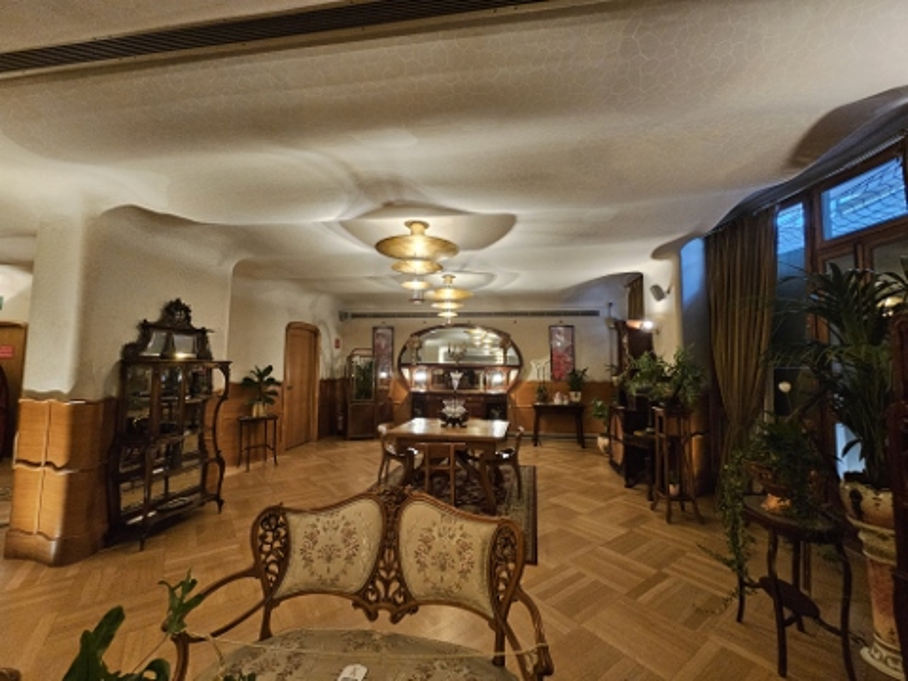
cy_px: 340
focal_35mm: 13
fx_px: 341
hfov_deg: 106.2
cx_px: 454
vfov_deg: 89.9
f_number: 2.2
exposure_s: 1/33
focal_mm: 2.2
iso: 640
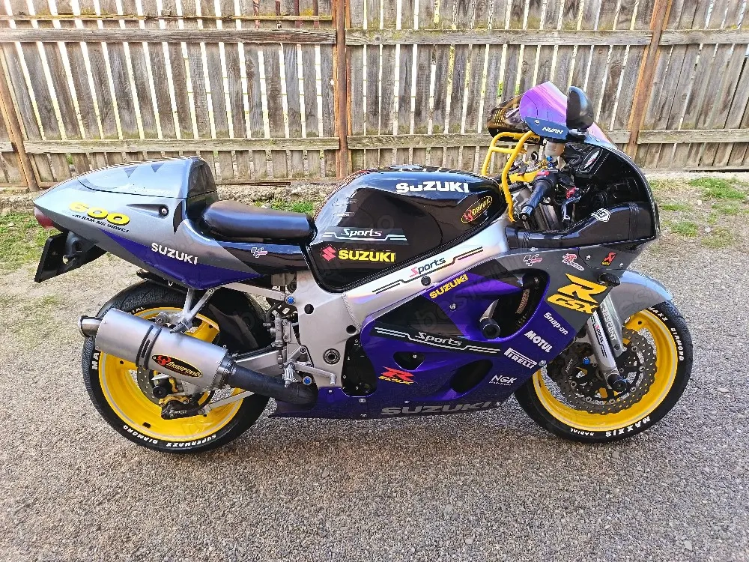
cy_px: 281
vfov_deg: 56.8
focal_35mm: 24
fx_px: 519
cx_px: 374
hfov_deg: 71.6
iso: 255
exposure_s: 1/100
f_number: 1.75
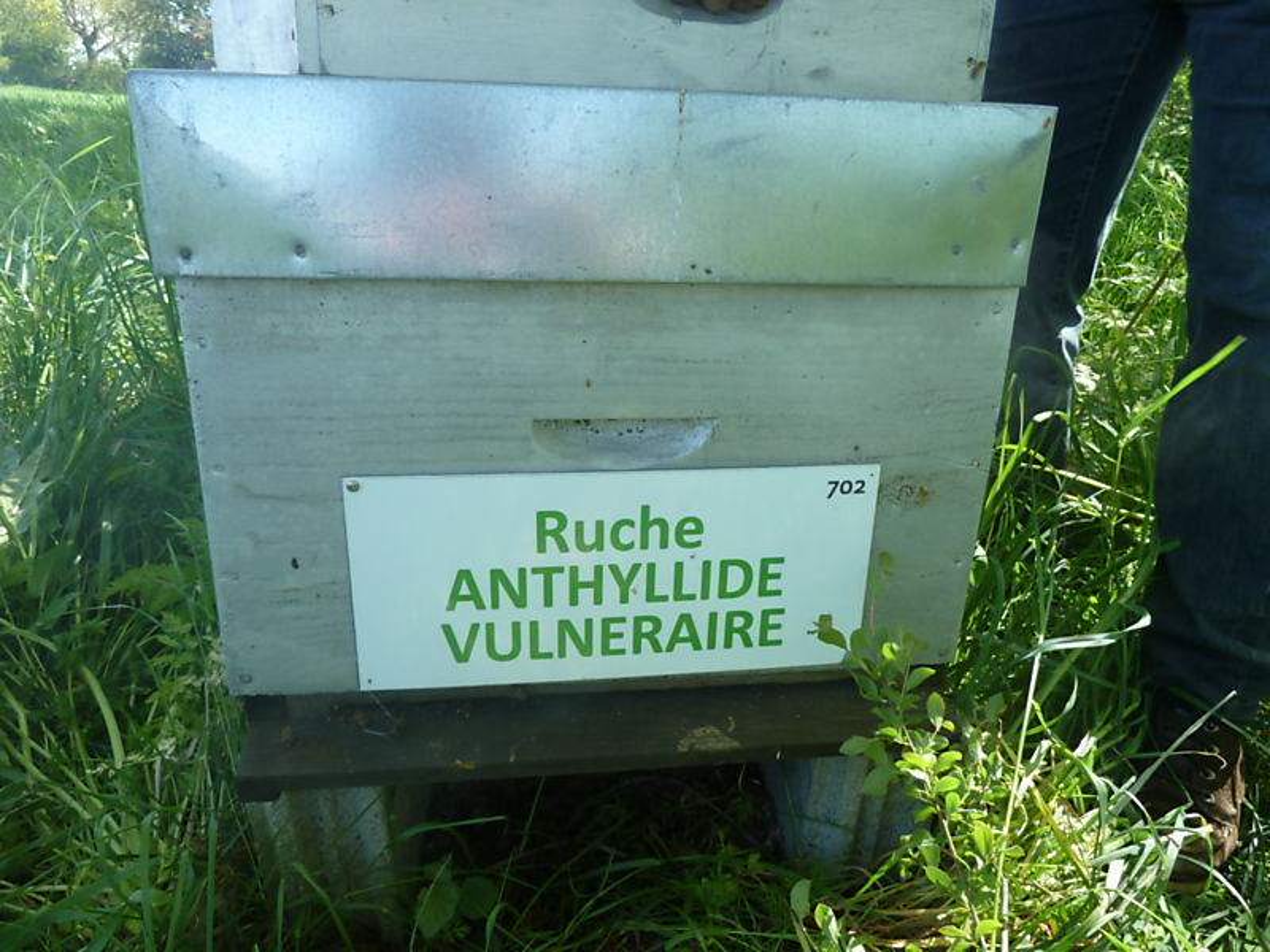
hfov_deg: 69.4
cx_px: 635
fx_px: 917
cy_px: 476
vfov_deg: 54.9
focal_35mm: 25
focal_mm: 4.1
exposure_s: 1/100
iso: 80
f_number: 3.3
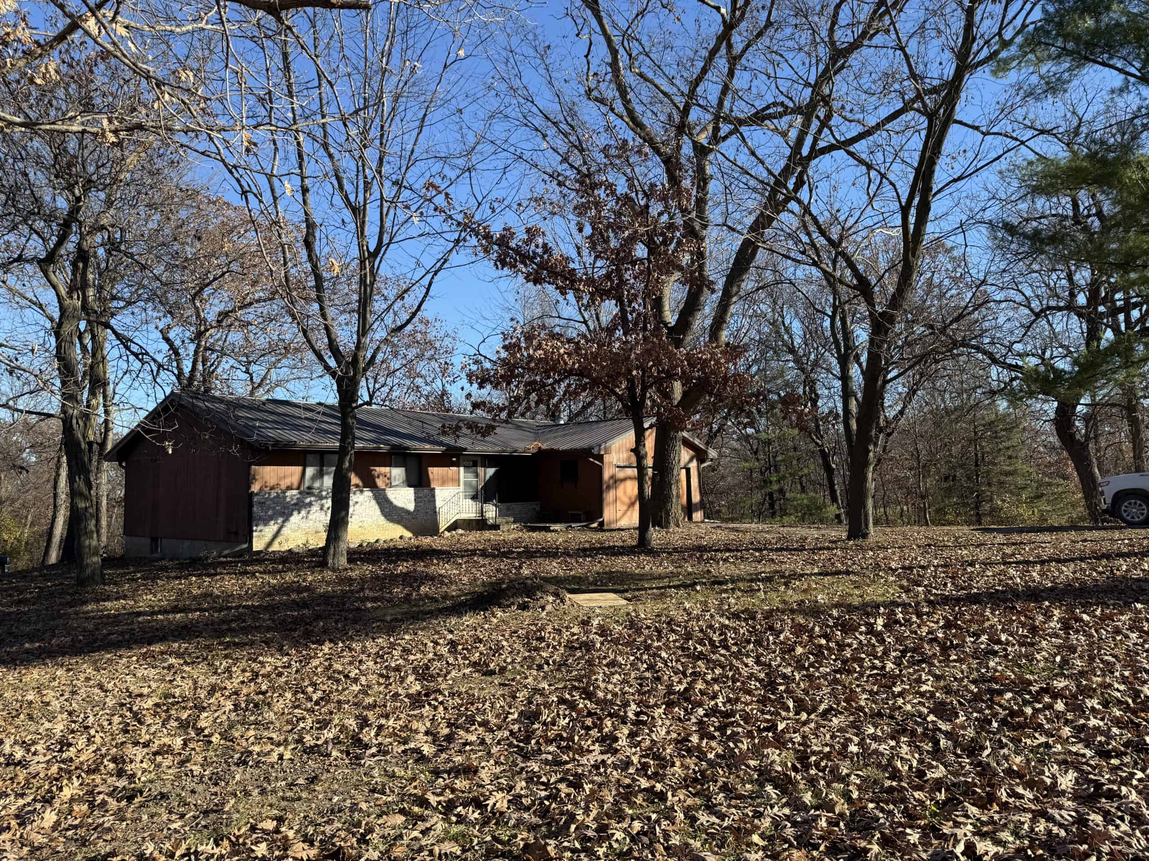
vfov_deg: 56.8
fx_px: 797
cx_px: 574
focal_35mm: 24
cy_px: 430
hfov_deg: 71.6
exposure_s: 1/2110
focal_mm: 6.76
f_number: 1.78
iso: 80
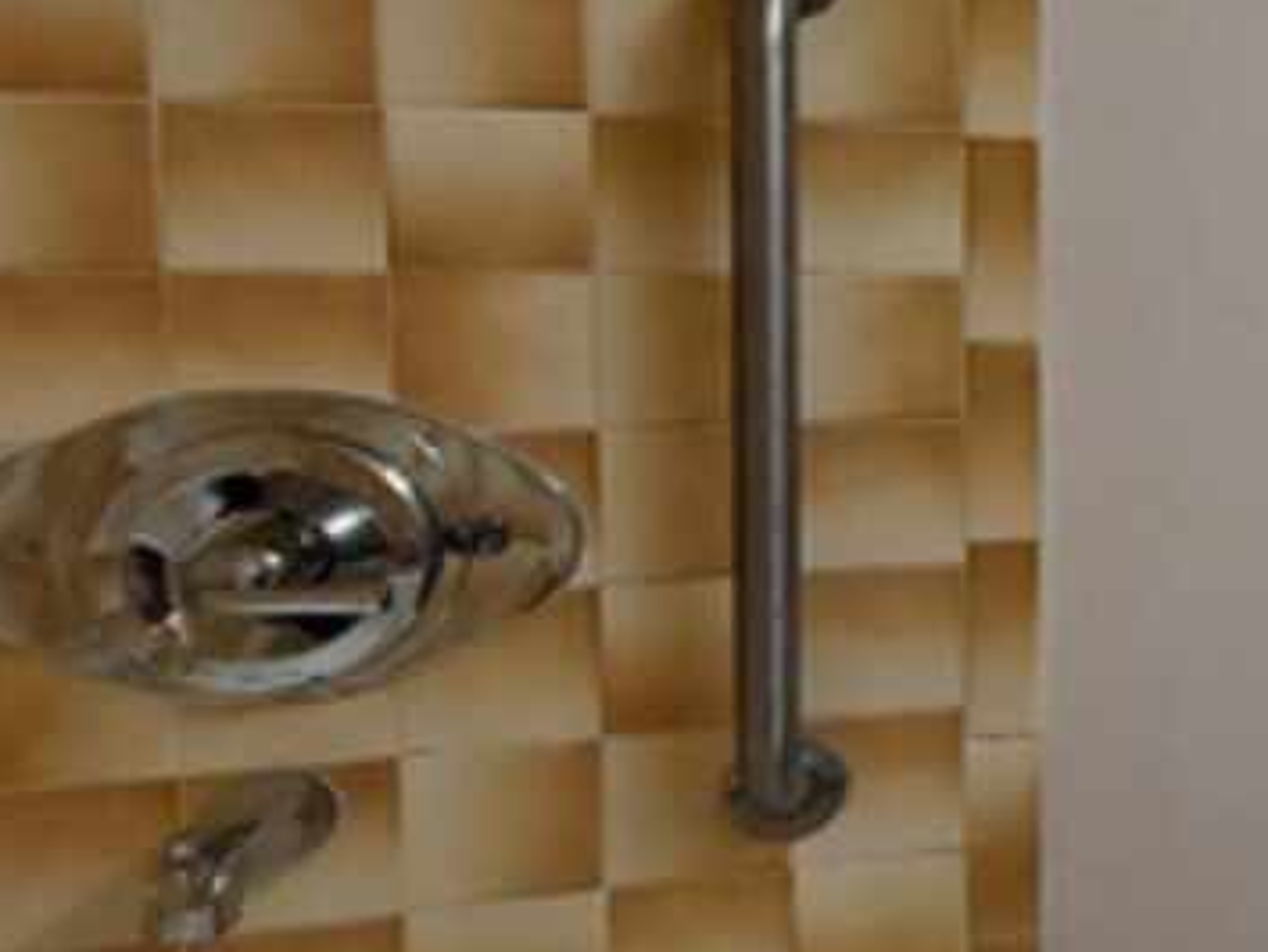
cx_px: 1992
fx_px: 1723
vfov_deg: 30.5
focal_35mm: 47
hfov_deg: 26.4
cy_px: 276
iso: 80
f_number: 2.2
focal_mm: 1.74
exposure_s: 1/60
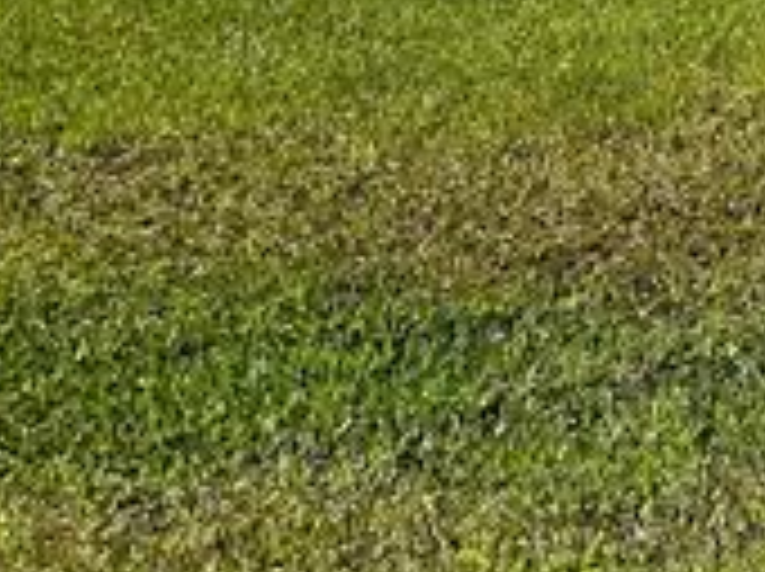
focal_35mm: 157
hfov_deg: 9.8
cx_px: 2236
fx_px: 3465
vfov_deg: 8.8
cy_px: -631
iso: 50
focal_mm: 4.2
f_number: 1.7
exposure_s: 1/2624
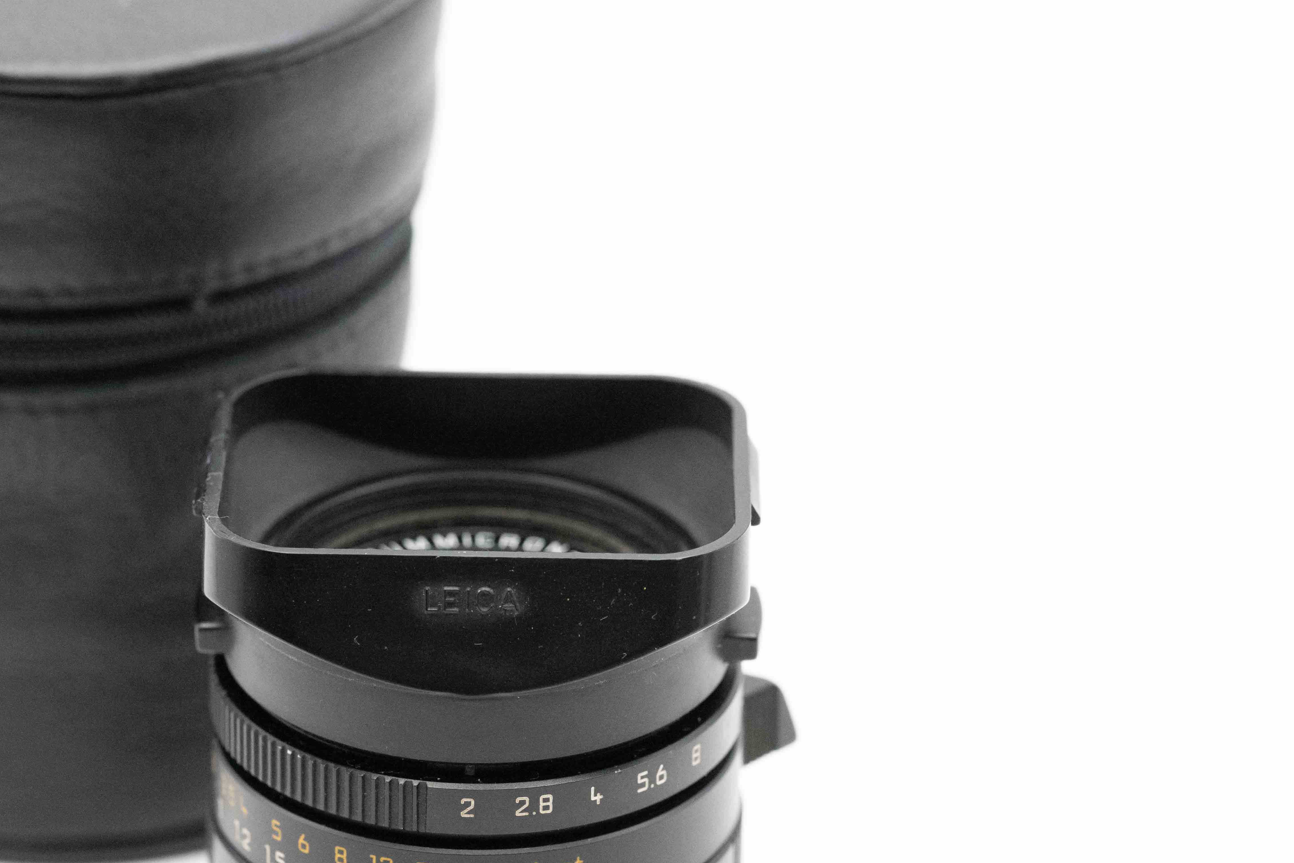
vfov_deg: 8.3
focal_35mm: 165
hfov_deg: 12.4
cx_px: 495
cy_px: 590
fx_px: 5932
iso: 3200
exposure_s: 1/1000
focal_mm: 90
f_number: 9
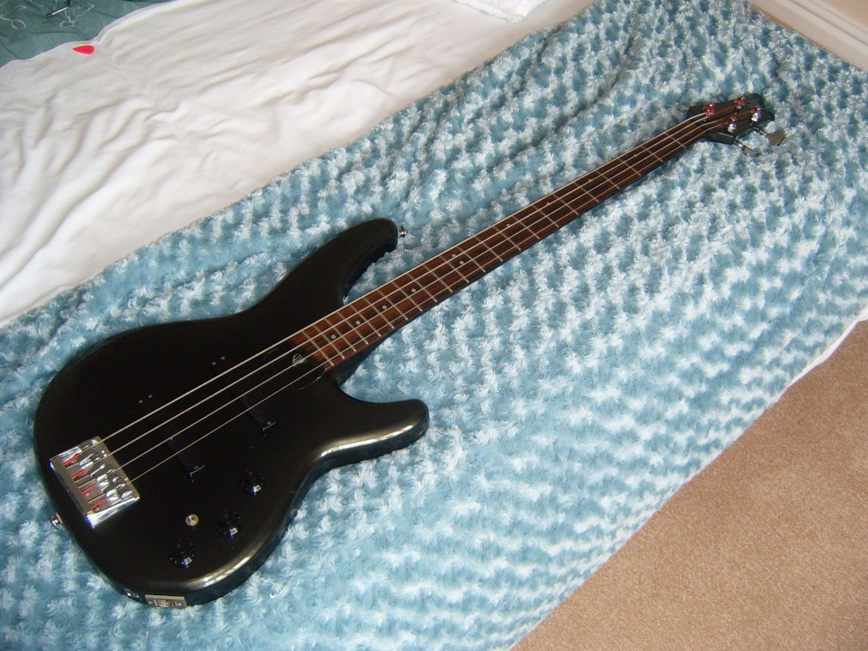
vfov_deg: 37.7
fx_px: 953
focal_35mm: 38
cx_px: 434
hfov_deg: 49.0
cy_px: 326
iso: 141
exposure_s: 1/45
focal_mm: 5.8
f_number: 2.8
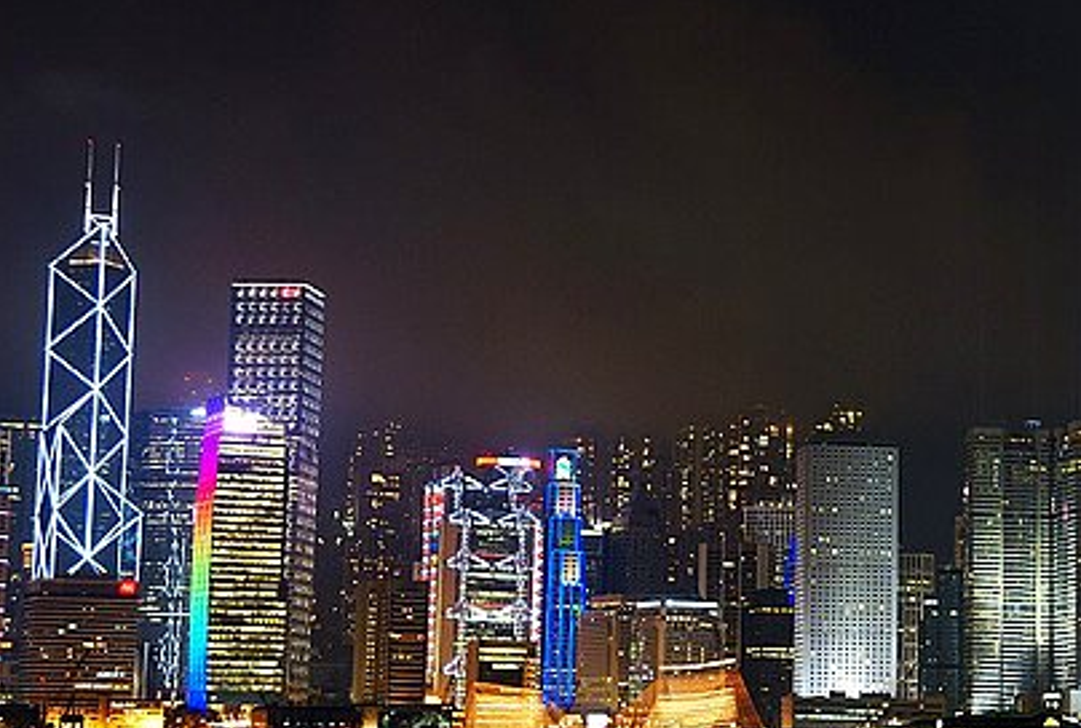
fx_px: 2680
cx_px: 730
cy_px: 355
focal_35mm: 89
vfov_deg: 15.5
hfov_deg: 22.7
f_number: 5
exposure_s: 2
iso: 100
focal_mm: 40
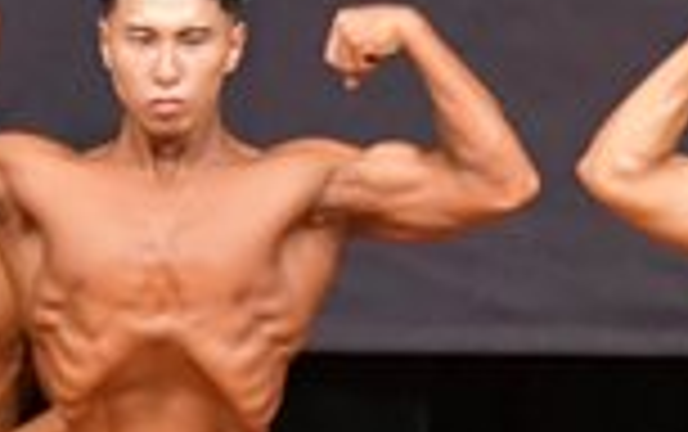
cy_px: 684
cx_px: -128
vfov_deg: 1.4
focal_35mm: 963
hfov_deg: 2.2
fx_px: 18076
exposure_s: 1/400
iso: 6400
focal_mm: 125
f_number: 5.6
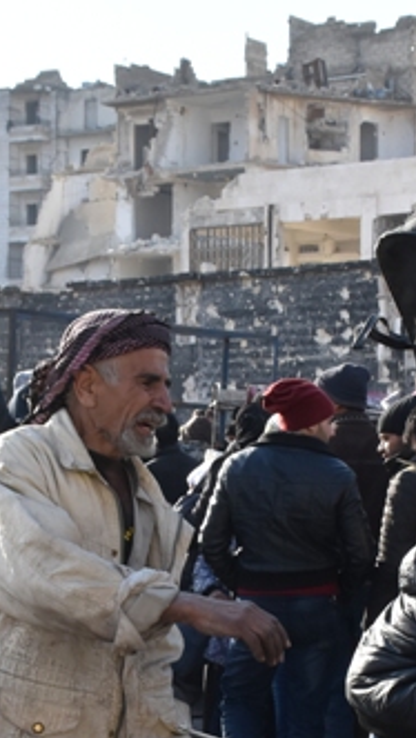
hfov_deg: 10.9
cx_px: 194
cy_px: 559
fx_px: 2187
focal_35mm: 112
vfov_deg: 19.0
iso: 400
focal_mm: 23
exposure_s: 1/500
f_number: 8
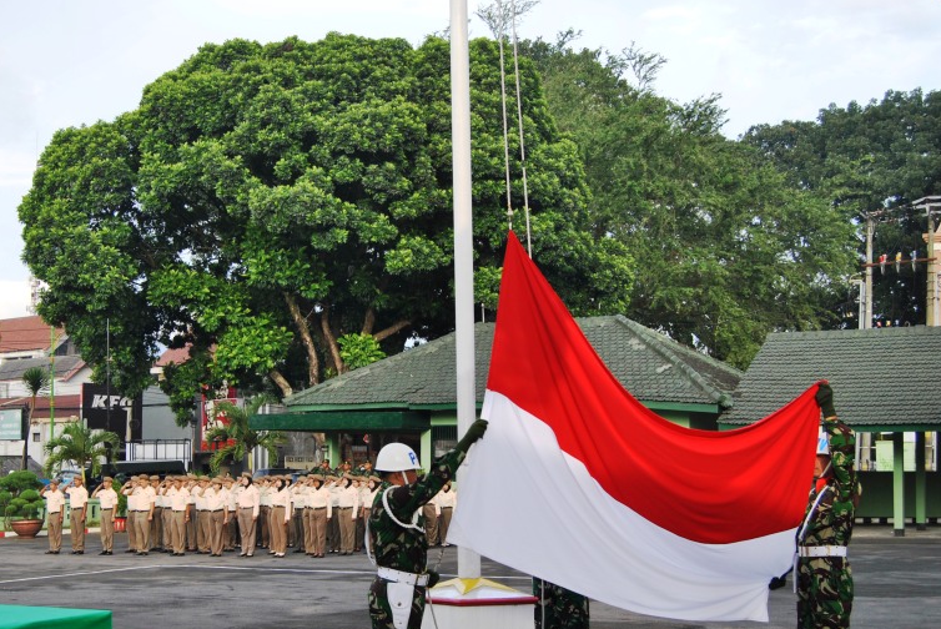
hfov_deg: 37.3
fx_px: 1386
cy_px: 395
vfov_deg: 25.5
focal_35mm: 53
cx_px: 352
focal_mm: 26
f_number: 5.6
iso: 100
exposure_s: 1/200
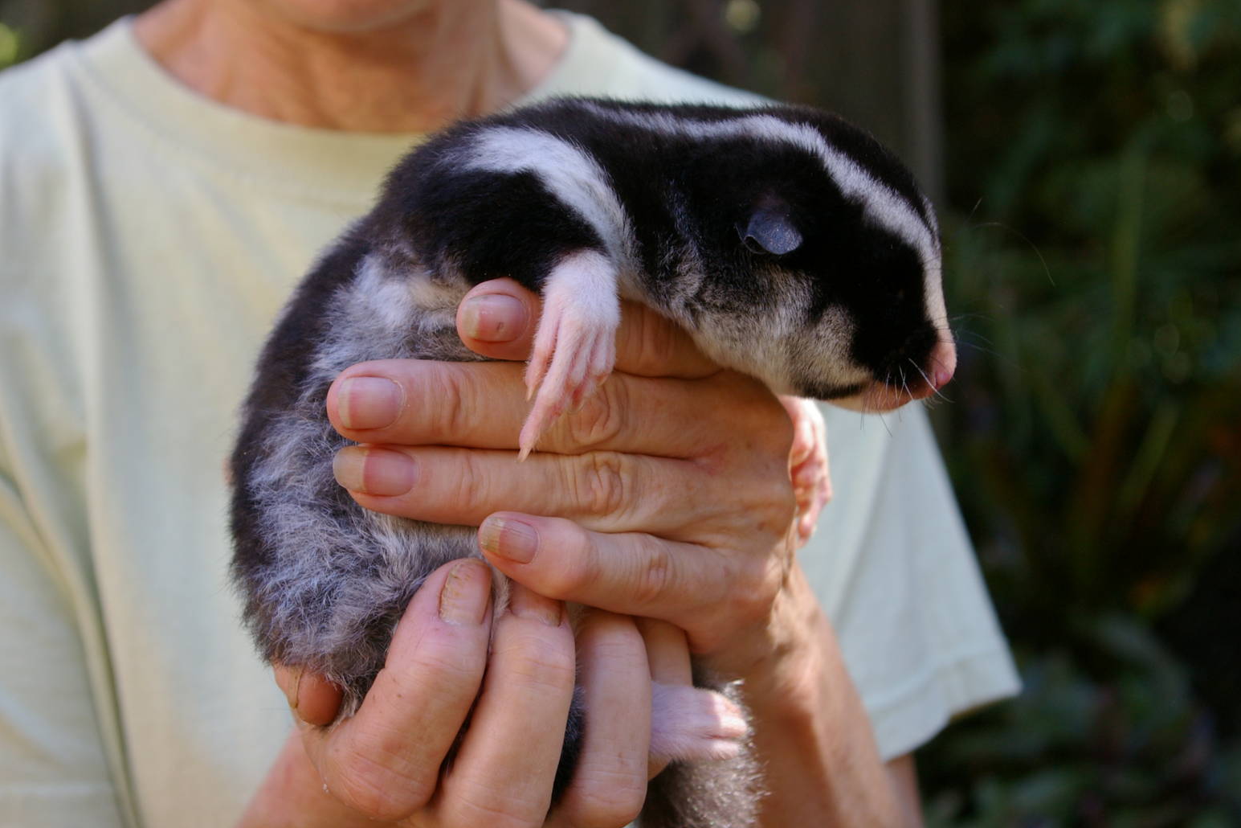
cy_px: 414
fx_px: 2034
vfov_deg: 23.0
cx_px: 616
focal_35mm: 59
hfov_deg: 33.9
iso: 400
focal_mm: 38
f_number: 6.7
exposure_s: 1/125
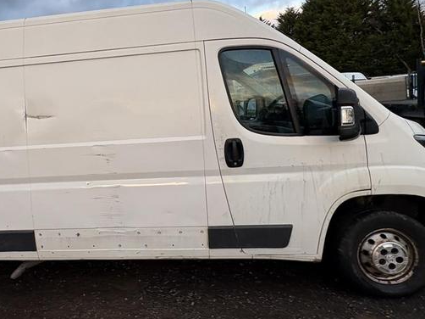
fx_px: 307
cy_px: 120
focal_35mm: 25
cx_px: 127
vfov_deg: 54.2
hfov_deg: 66.7
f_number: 2.2
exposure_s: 1/129
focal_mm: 2.22
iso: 40
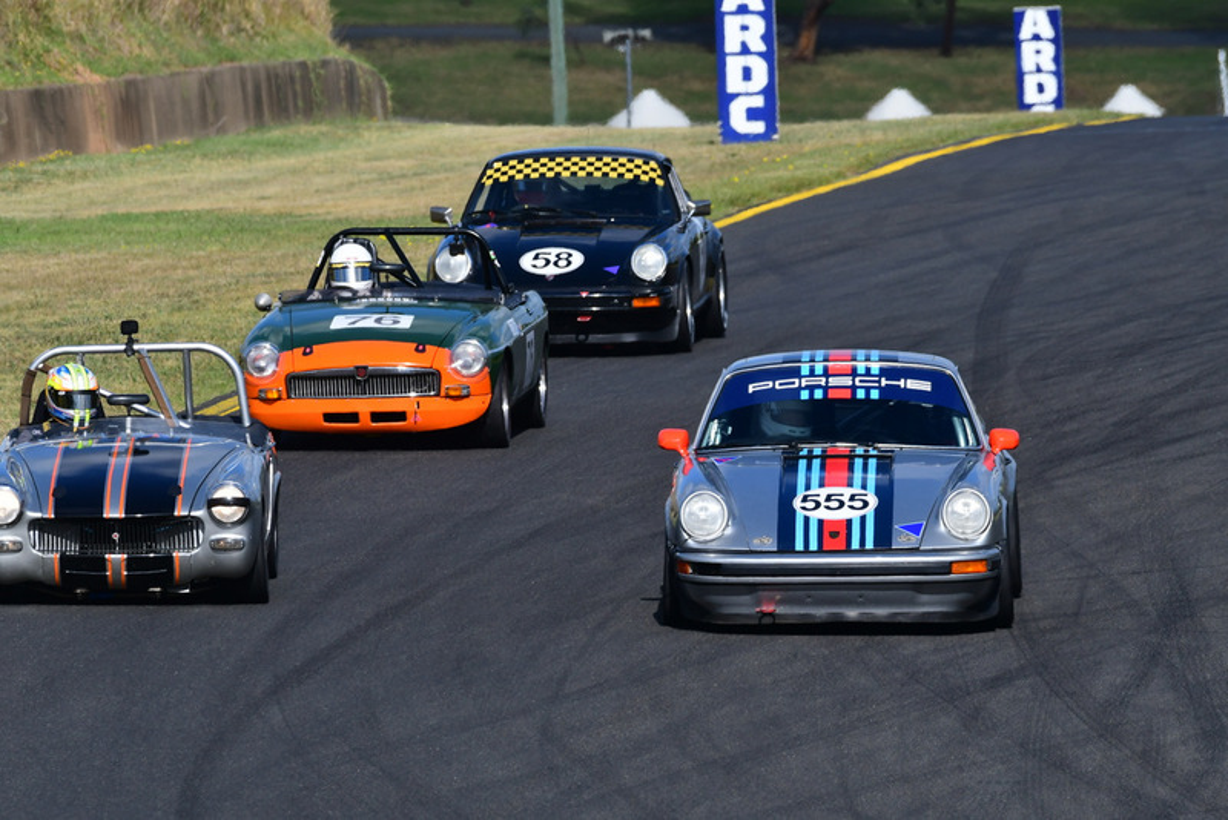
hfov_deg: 3.9
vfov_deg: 2.6
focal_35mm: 525
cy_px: 410
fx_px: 17914
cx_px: 614
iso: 250
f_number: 10
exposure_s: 1/640
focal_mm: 350
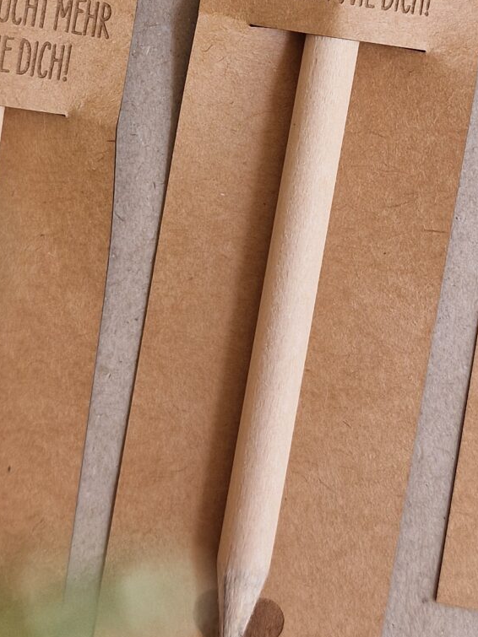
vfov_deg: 24.5
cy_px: 89
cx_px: 197
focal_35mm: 78
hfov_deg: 18.9
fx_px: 1437
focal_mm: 6.4
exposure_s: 1/180
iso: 50
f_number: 1.8
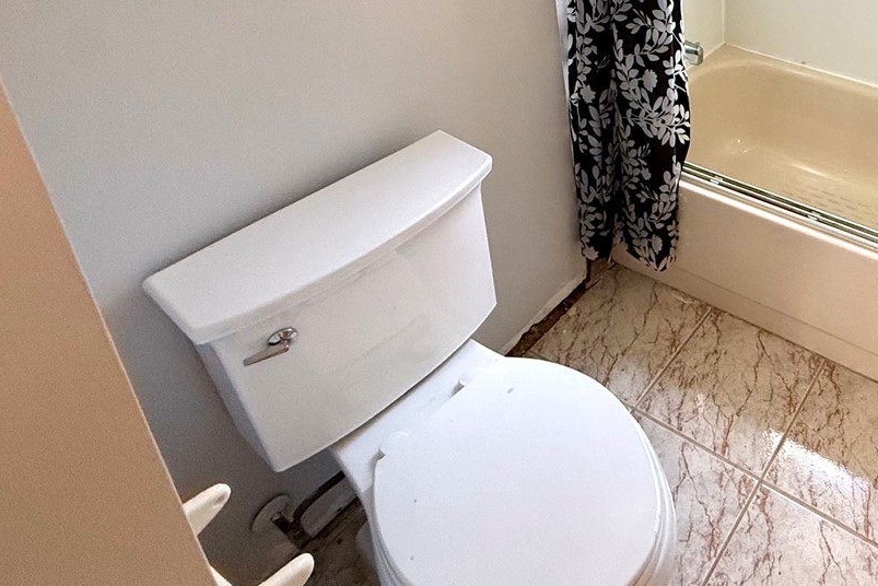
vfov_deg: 39.0
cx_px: 800
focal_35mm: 29
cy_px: -19
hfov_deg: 54.8
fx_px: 707
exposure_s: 1/120
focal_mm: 2.22
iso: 320
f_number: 2.2
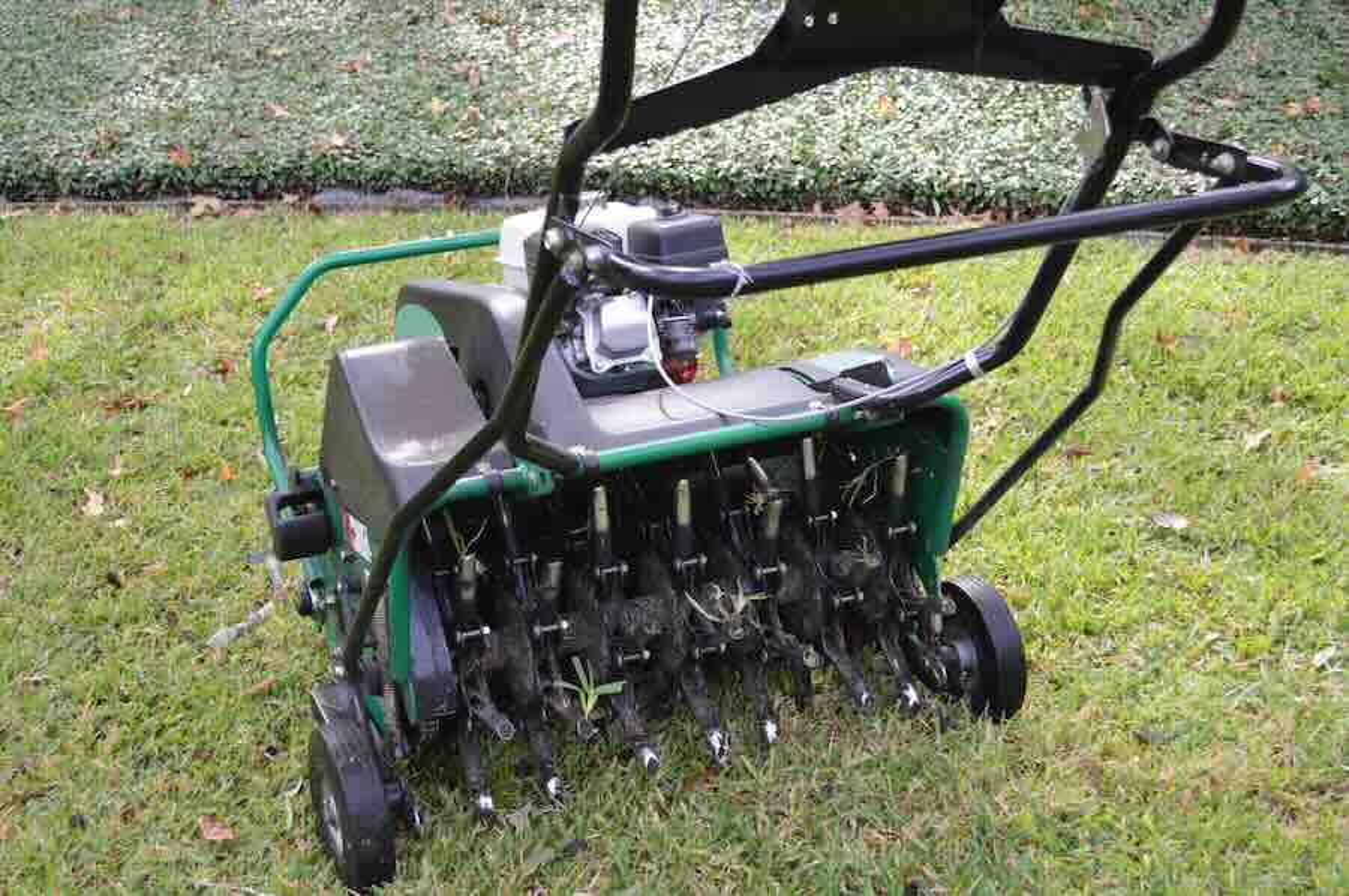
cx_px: 674
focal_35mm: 48
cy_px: 448
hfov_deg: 41.2
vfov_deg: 28.0
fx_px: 1797
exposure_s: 1/125
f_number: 5.6
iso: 400
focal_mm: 32
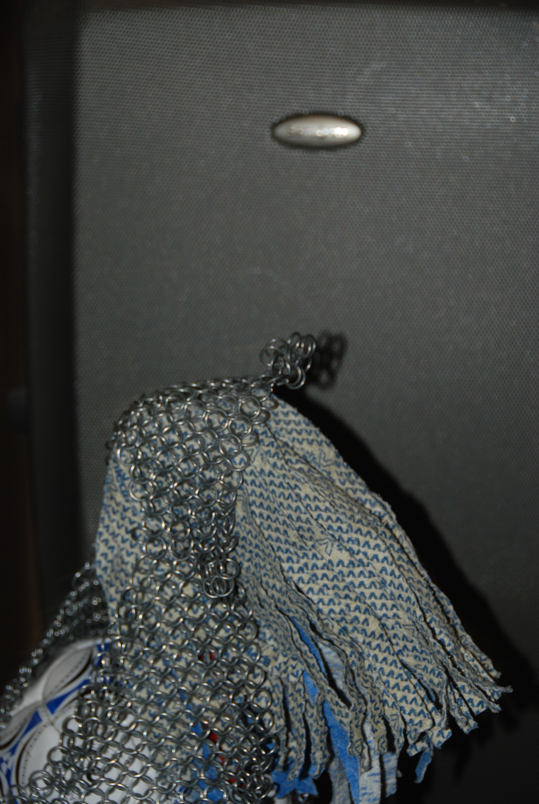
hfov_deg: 13.1
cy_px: 402
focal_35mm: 105
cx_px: 270
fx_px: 2351
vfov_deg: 19.4
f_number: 5
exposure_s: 1/60
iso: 250
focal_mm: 70
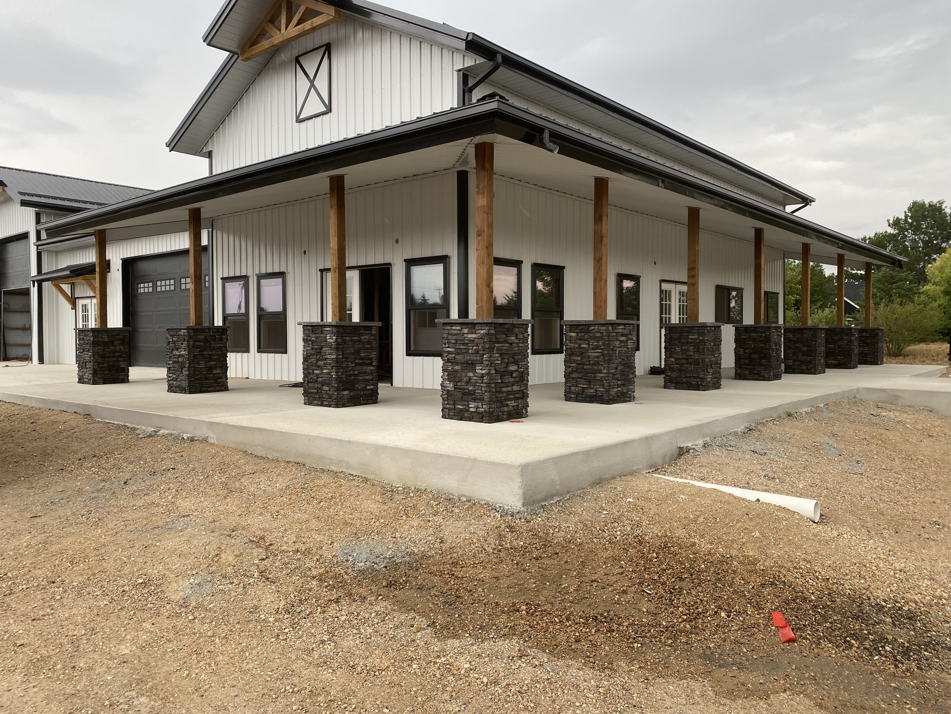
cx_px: 476
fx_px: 714
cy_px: 357
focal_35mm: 26
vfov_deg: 53.1
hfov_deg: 67.3
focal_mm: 4.25
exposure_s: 1/350
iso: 32
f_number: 1.8
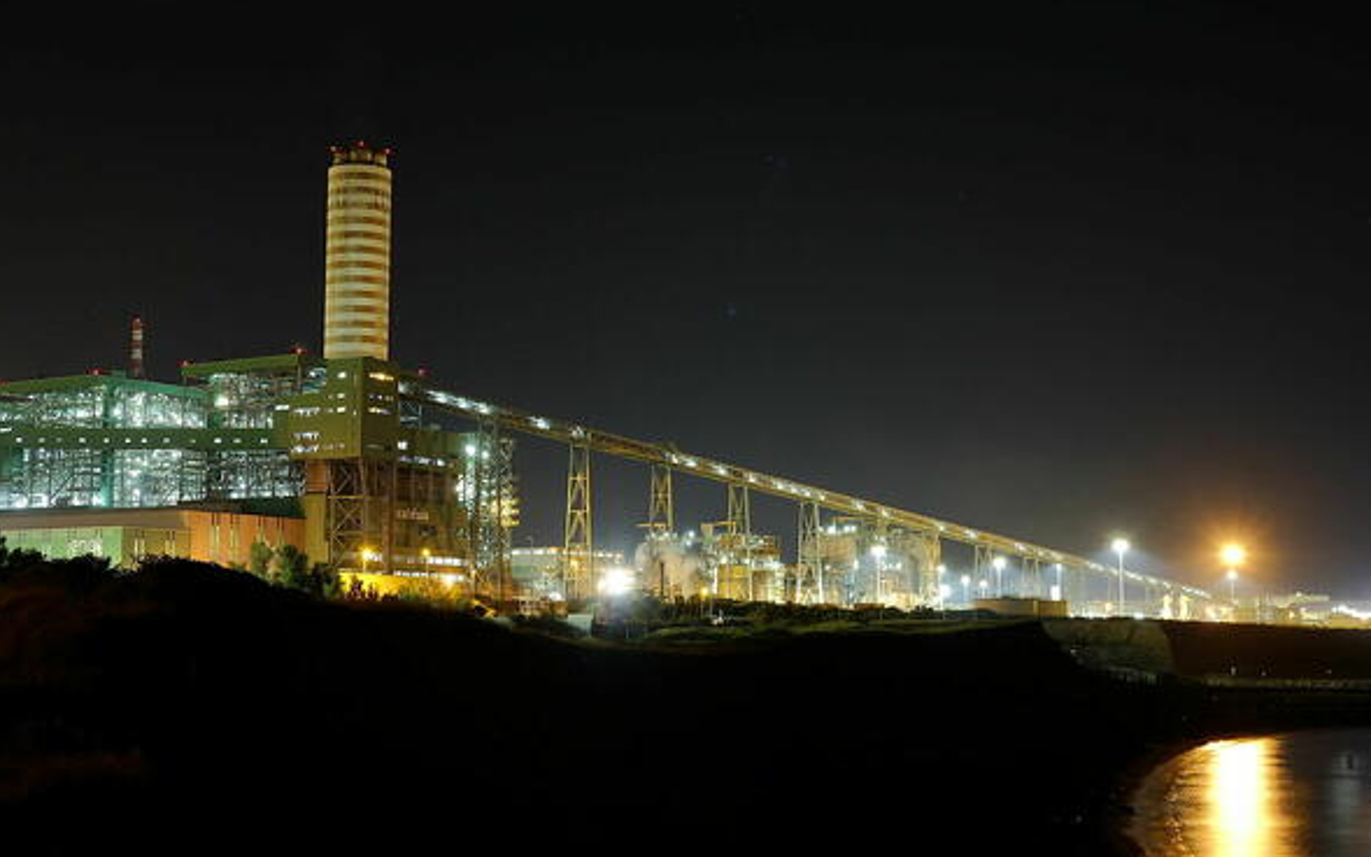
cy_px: 415
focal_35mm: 55
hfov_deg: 36.9
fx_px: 2055
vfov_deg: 23.5
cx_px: 689
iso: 250
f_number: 5
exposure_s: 13
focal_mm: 35
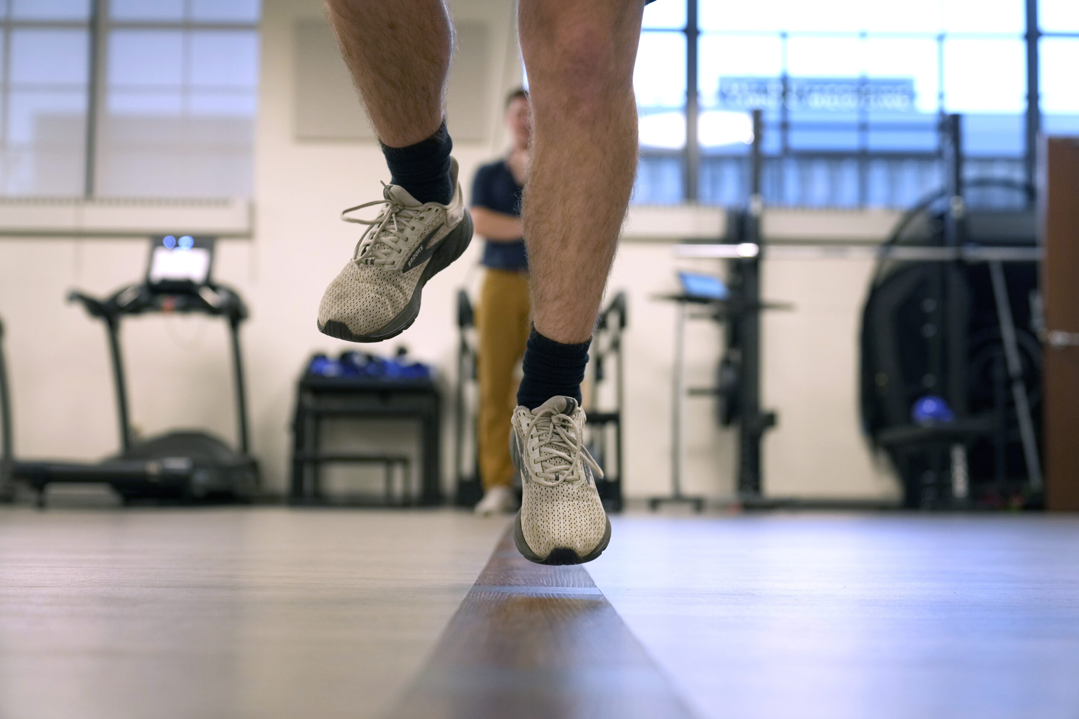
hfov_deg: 35.6
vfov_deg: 24.2
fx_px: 1678
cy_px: 360
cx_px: 540
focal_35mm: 56
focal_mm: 56
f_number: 2.8
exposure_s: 1/320
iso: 1250
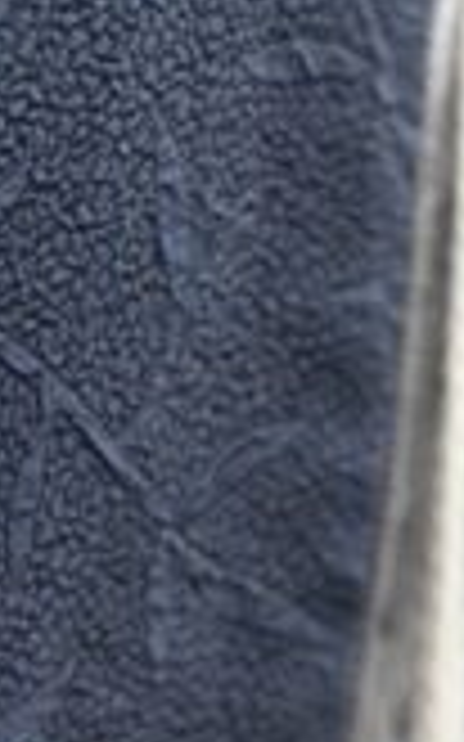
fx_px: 12495
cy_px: 1165
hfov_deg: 2.1
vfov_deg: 3.4
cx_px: -54
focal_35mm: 617
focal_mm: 15.66
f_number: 2.8
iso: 64
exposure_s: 1/188
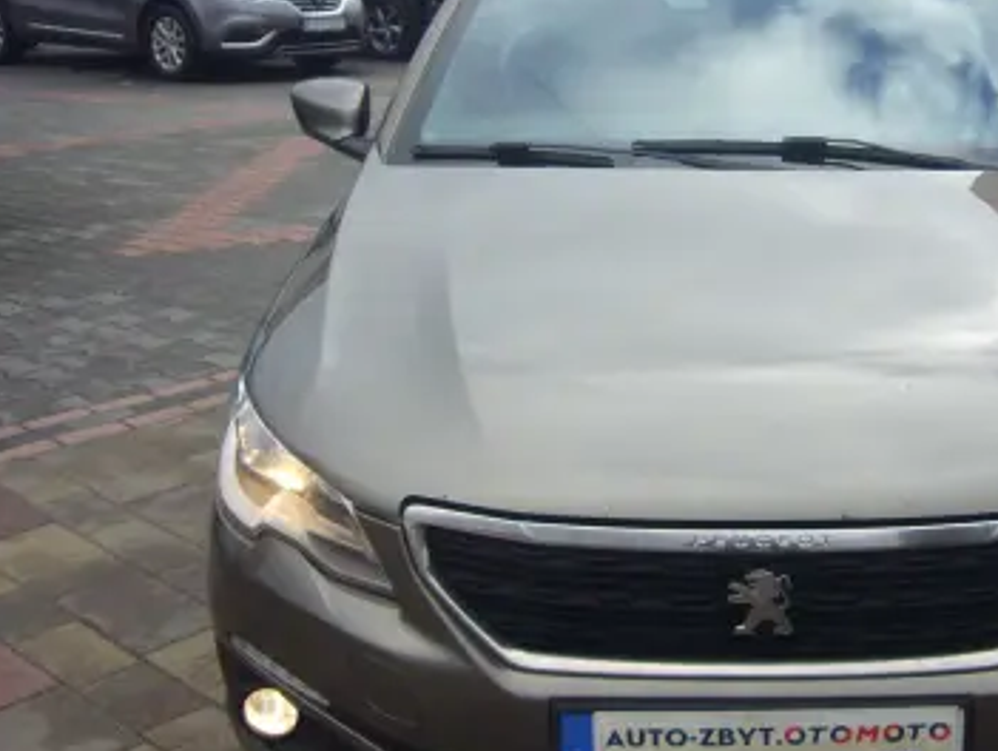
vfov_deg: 28.6
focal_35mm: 51
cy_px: 313
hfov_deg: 36.5
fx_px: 1472
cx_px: 762
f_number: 2.8
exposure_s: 1/320
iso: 80
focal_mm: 4.6
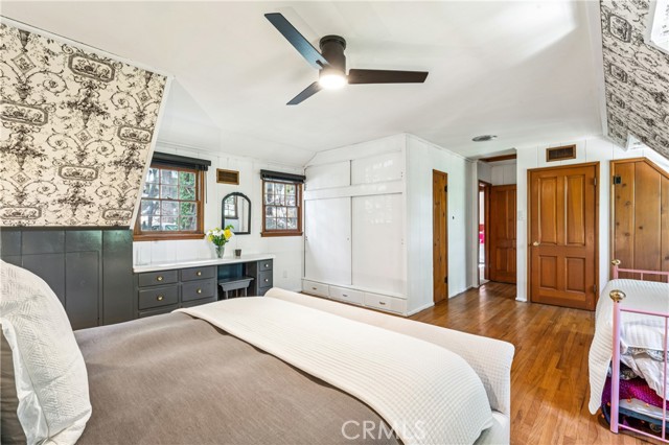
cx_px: 334
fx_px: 305
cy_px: 222
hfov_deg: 95.4
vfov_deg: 72.3
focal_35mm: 16
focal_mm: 16.4
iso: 100
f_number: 13
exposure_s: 2
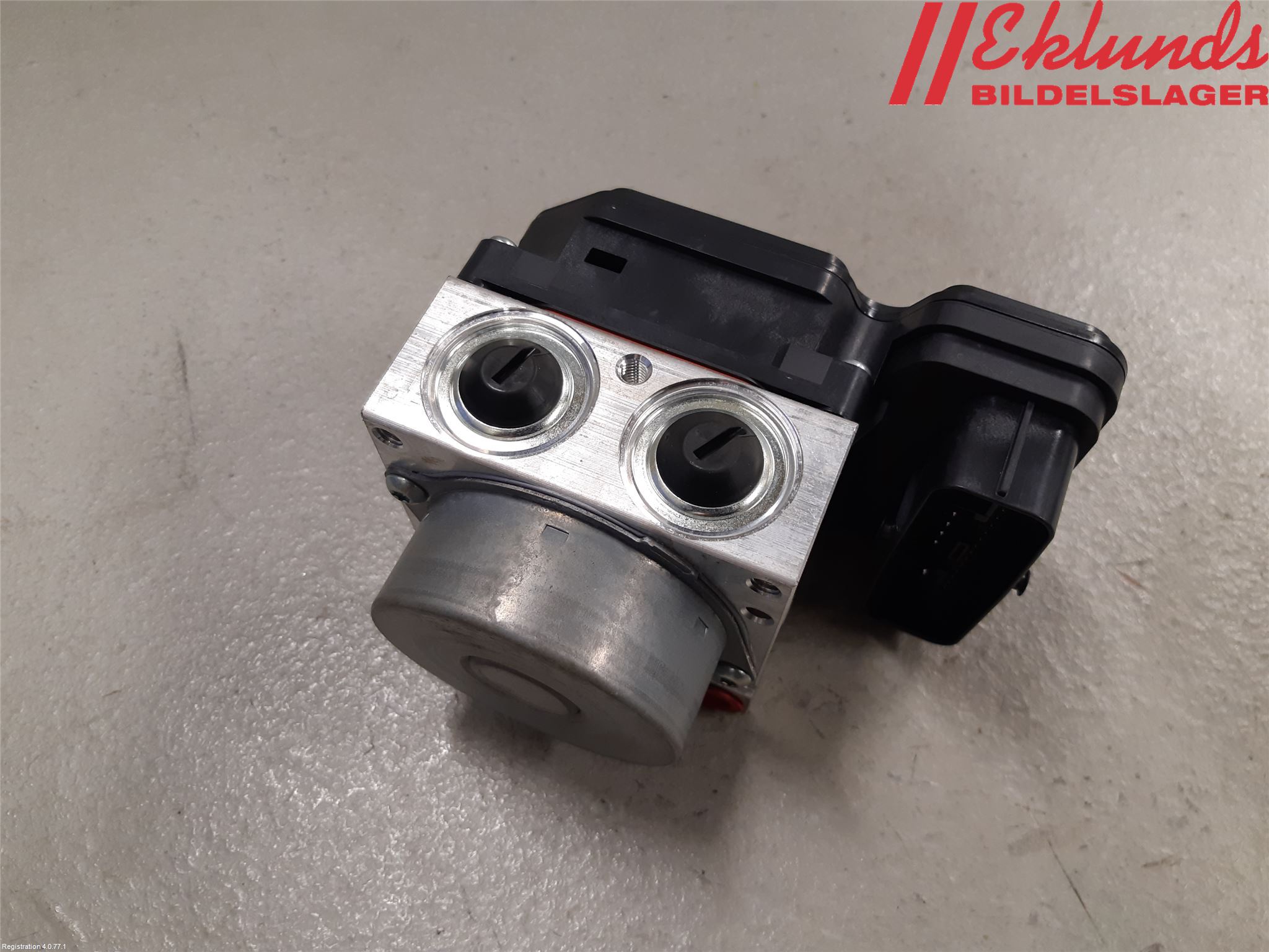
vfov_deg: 53.1
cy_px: 476
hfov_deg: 67.3
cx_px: 634
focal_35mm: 26
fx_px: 953
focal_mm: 3.93
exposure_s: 1/50
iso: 100
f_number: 1.7
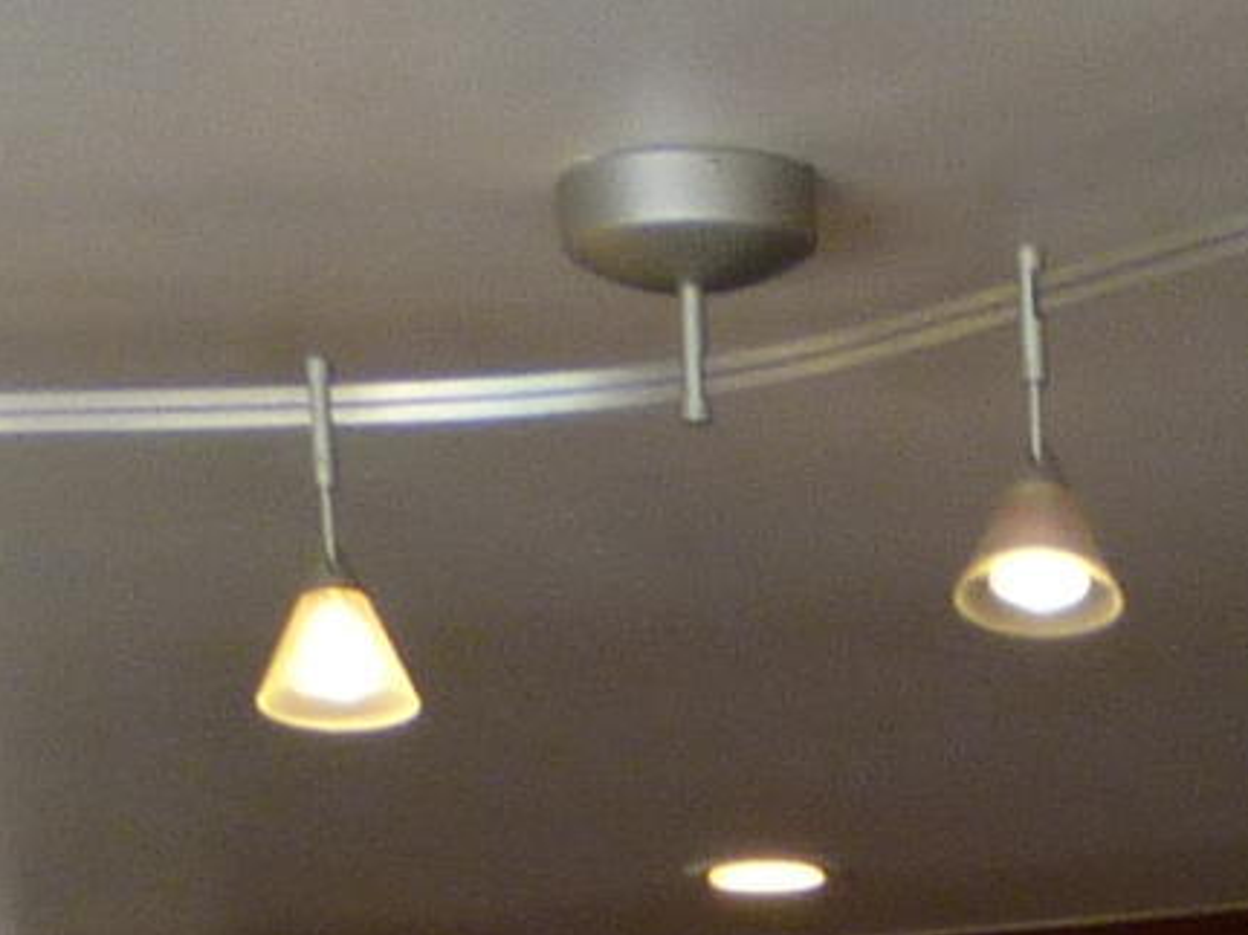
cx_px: 1743
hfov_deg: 9.6
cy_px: 2976
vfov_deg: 6.6
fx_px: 7281
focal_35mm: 202
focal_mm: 5.2
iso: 125
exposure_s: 1/30
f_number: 3.3
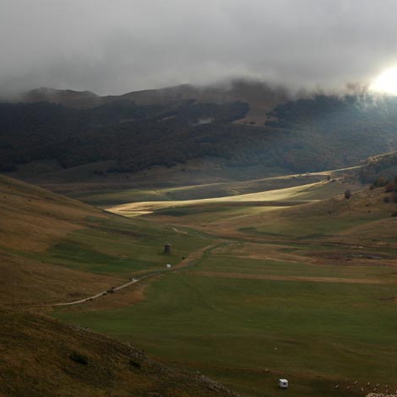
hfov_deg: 17.9
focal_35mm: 97
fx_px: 1259
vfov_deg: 17.9
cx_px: 218
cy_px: 200
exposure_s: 1/100
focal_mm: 50
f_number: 9
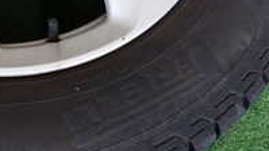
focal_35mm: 82
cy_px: -69
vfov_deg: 13.9
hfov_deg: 25.0
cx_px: 18
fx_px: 585
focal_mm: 4.5
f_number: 2
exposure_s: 1/80
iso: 100
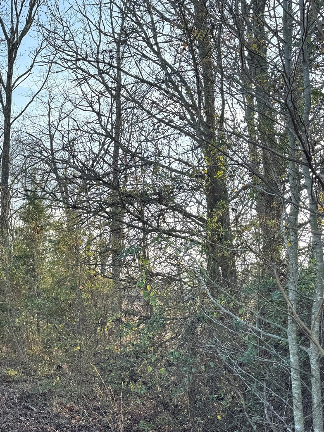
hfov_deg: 28.7
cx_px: -10
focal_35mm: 47
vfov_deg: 40.4
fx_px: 587
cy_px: 221
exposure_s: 1/562
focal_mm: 6.76
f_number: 1.78
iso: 80
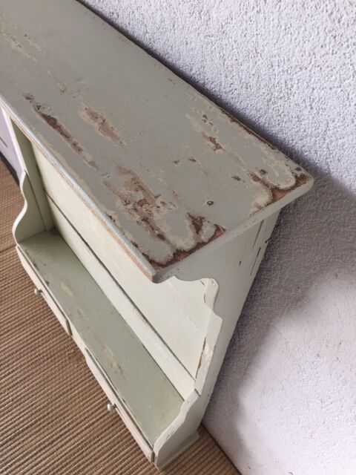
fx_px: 398
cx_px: 178
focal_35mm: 29
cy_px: 238
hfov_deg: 48.2
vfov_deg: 61.7
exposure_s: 1/100
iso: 50
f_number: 2.2
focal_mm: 4.15
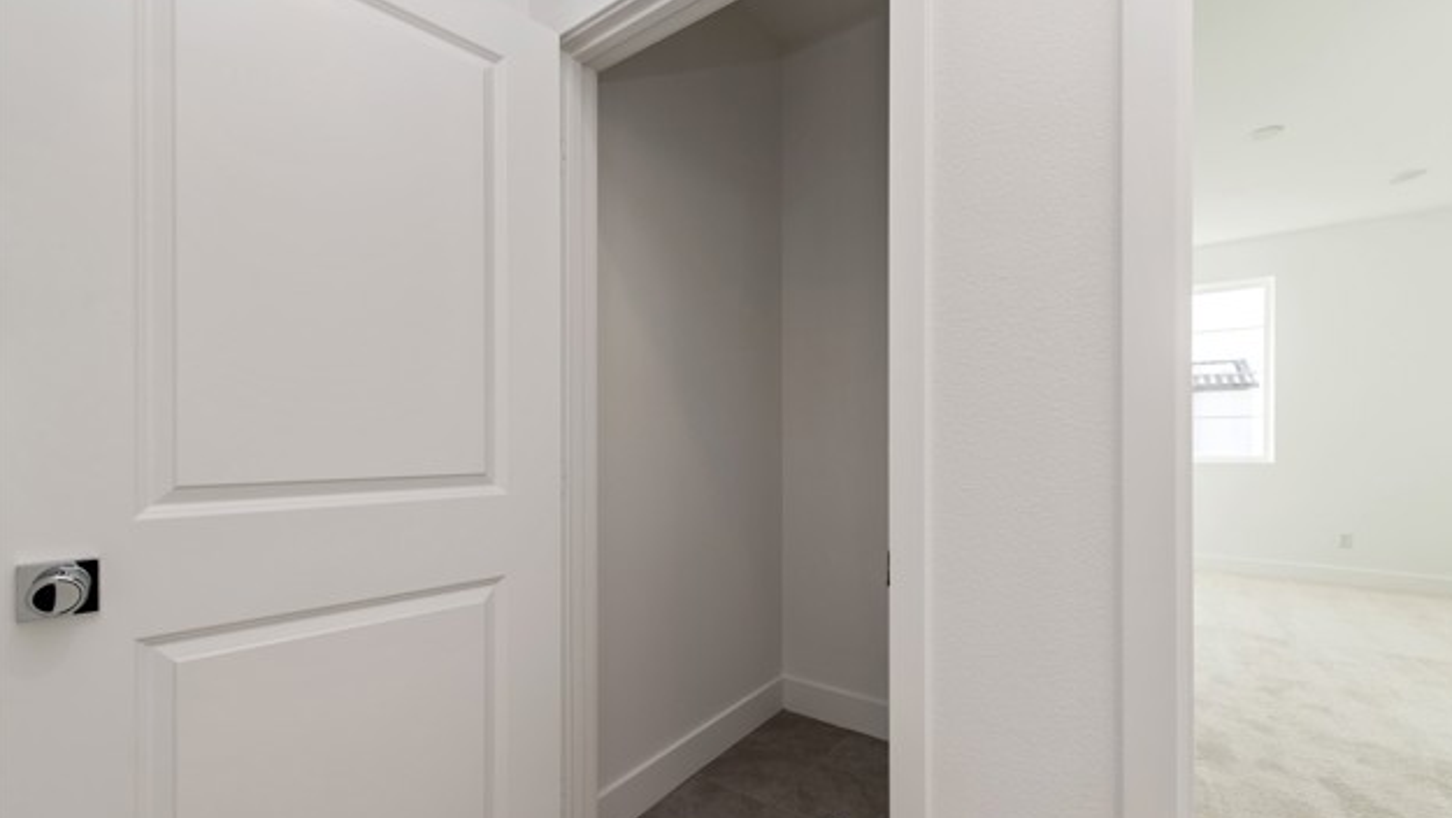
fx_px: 578
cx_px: 739
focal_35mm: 15
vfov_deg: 70.4
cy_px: 451
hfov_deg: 103.0
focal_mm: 14
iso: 200
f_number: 4.5
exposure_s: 1/80
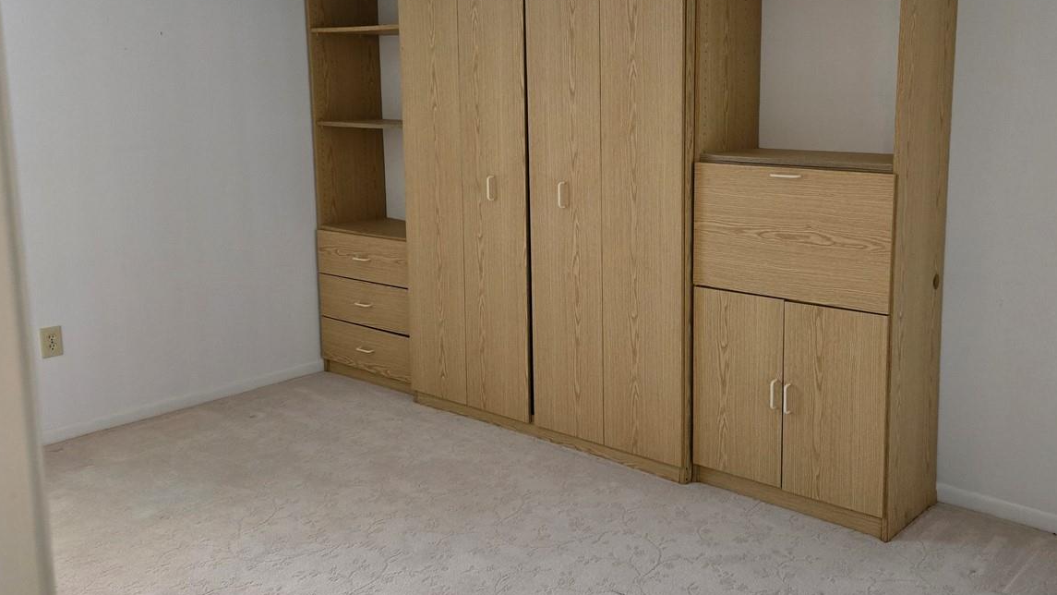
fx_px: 981
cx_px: 627
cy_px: 230
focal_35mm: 35
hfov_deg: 56.3
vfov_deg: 33.6
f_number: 1.8
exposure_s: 1/60
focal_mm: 5.4
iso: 1000
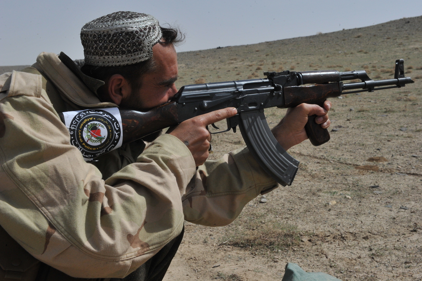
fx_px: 644
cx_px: 211
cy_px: 140
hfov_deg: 36.3
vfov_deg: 24.6
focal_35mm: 55
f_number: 20
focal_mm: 55
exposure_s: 1/1600
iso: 2000
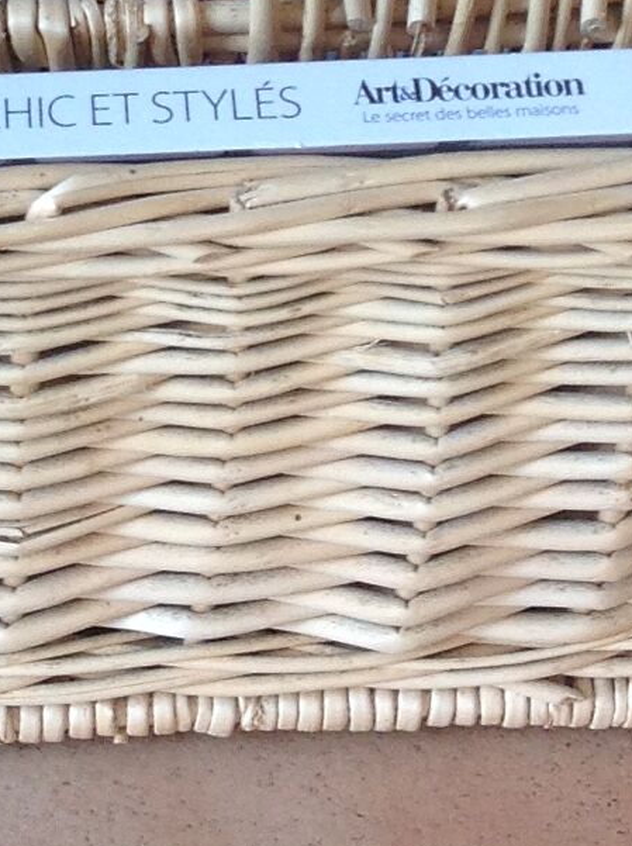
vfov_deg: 12.6
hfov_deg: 9.8
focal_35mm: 151
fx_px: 3685
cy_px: -351
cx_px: 132
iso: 64
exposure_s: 1/60
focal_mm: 4.28
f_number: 2.4
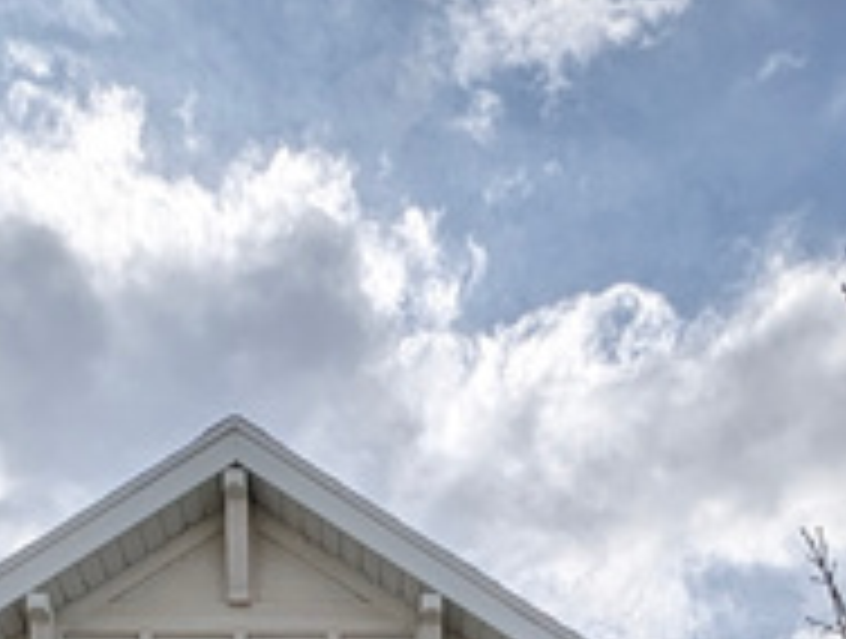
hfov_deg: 29.7
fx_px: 1593
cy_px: 1220
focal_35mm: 65
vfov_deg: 17.4
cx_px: 382
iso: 38
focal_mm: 2.23
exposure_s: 1/4016
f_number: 1.95
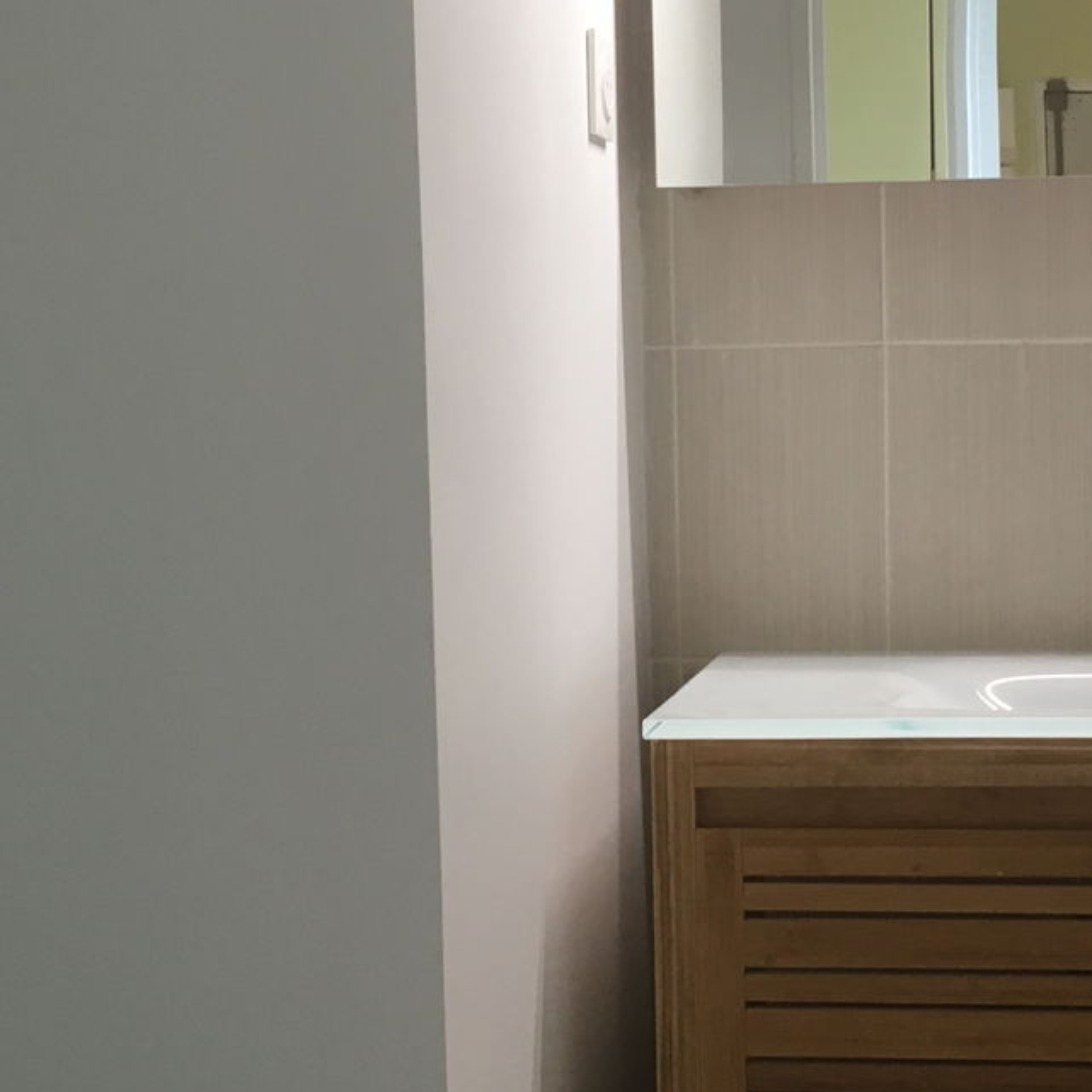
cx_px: 845
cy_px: 542
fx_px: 2284
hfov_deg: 26.5
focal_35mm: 64
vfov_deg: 26.9
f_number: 2.2
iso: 100
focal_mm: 4.15
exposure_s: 1/33
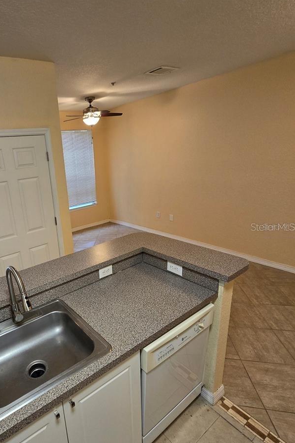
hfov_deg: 63.7
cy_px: 227
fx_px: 221
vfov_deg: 90.0
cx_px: 76
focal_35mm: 18
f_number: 2.2
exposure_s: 1/60
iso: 125
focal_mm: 2.2
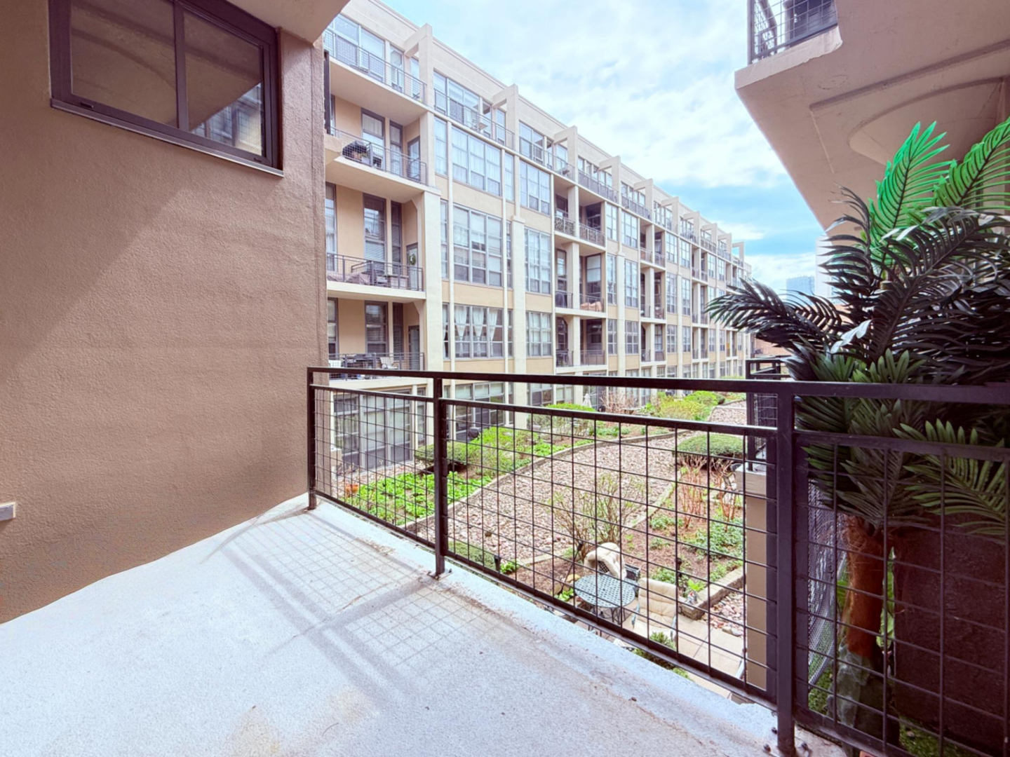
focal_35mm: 14
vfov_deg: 85.7
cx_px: 505
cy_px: 378
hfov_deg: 102.1
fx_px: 408
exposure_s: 1/230
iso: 64
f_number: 2.2
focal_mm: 2.22
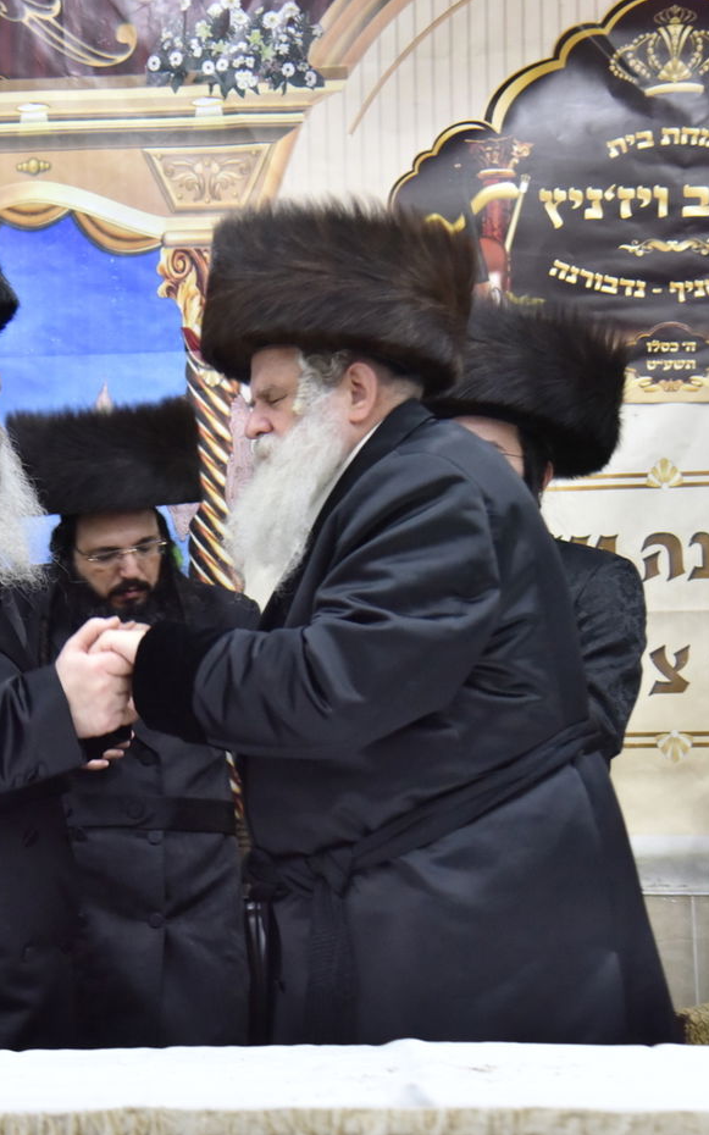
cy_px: 568
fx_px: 2752
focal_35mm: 89
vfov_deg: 23.3
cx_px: 122
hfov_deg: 14.6
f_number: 4
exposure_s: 1/160
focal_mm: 58
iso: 2000
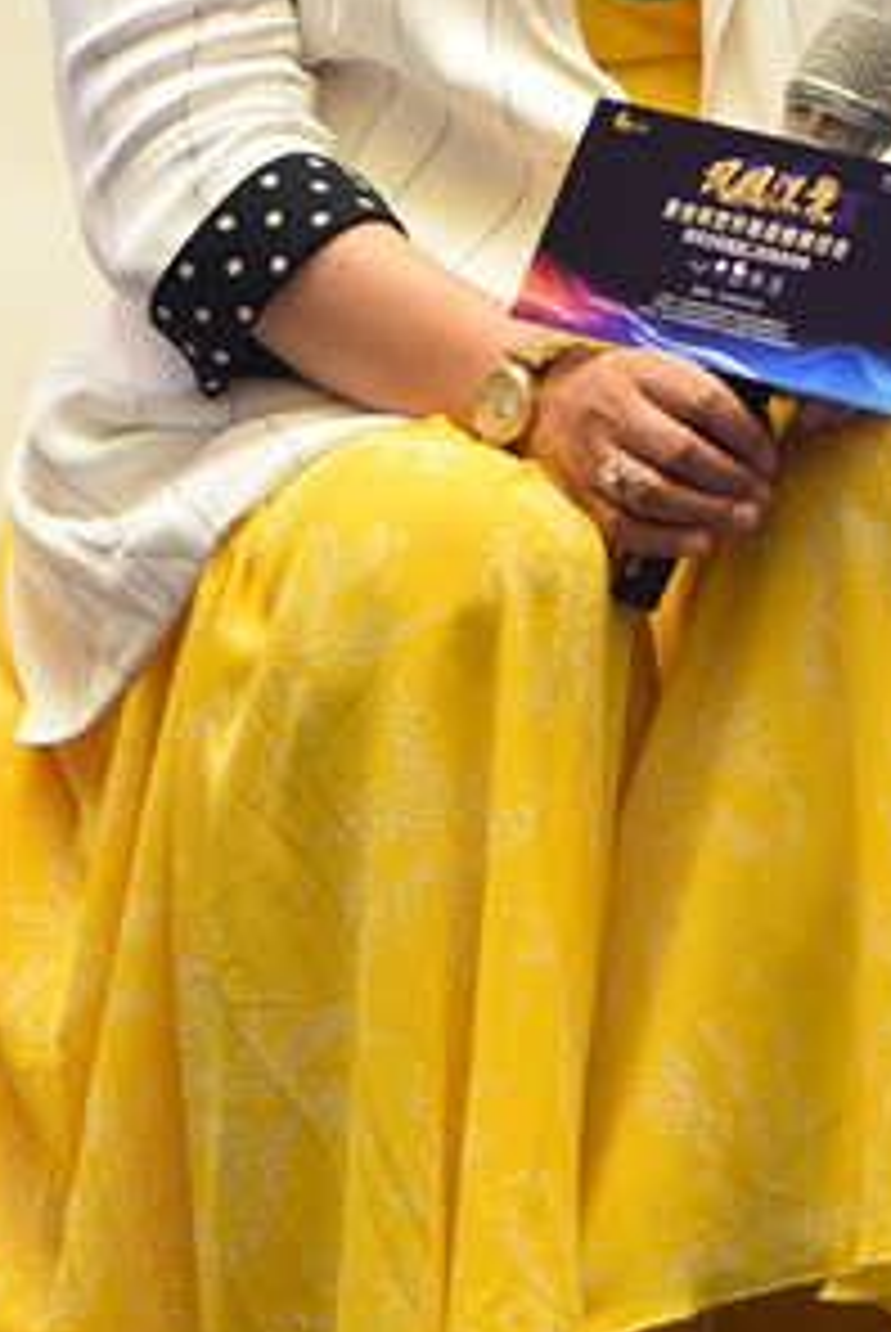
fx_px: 12000
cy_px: -54
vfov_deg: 6.3
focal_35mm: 324
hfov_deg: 4.3
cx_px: 423
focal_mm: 120
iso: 1100
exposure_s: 1/60
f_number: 4
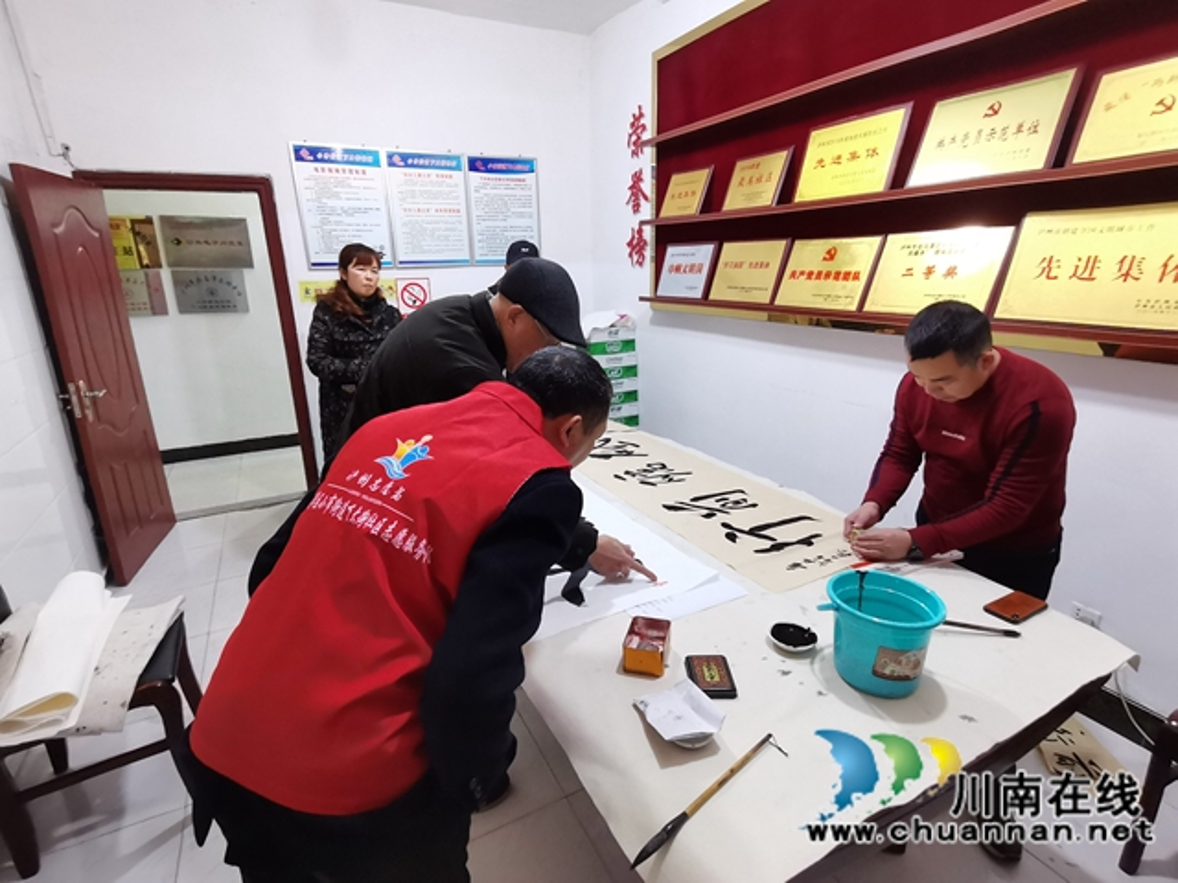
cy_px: 442
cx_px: 589
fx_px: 579
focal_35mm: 17
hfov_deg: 91.0
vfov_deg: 74.7
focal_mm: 1.78
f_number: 2.4
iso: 320
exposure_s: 1/33.3
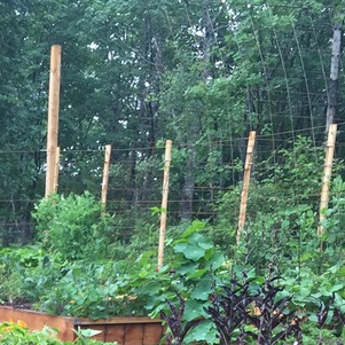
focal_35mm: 109
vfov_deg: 15.0
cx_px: -133
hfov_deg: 15.1
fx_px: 1229
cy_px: 496
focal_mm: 4.15
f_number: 2.2
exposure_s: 1/120
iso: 40
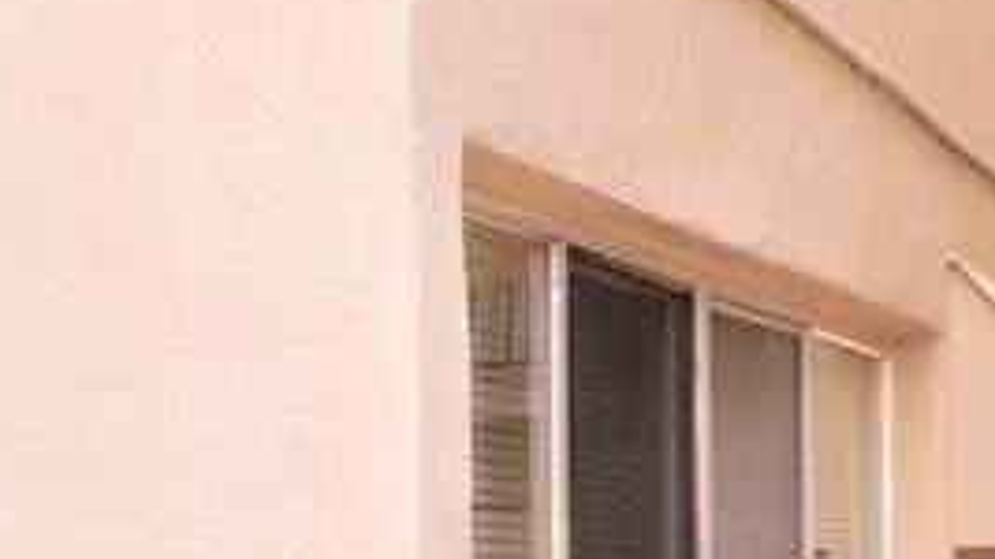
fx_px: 3851
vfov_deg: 8.2
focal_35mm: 146
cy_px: 660
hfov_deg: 13.5
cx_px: 1684
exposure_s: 1/125
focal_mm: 5.86
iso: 50
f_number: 5
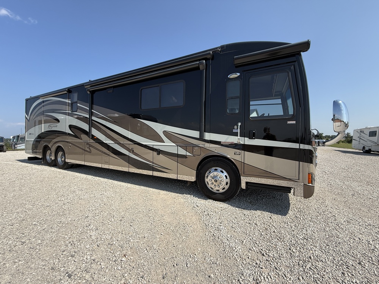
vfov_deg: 85.7
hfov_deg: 102.1
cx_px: 190
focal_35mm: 14
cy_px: 142
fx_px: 153
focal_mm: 2.22
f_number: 2.2
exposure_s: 1/1068
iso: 50
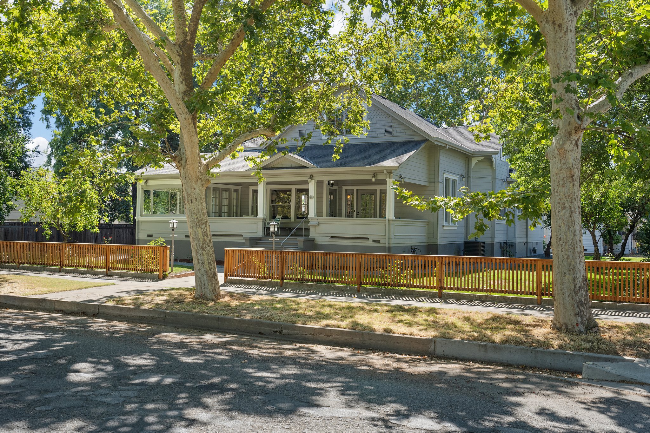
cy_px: 216
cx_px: 325
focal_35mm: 35
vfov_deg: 37.8
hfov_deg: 54.4
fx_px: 632
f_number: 8
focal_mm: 35
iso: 320
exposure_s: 1/100
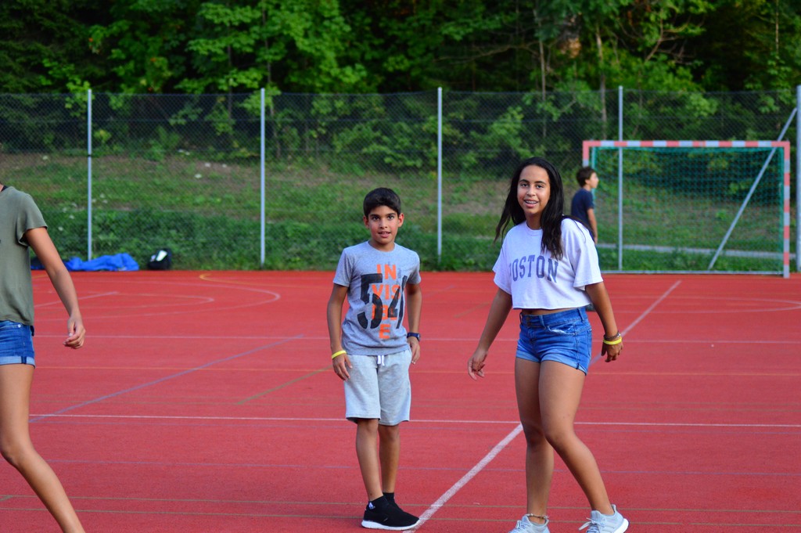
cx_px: 400
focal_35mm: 105
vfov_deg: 13.0
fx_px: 2334
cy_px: 266
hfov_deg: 19.5
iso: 800
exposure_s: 1/1000
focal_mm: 70
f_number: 4
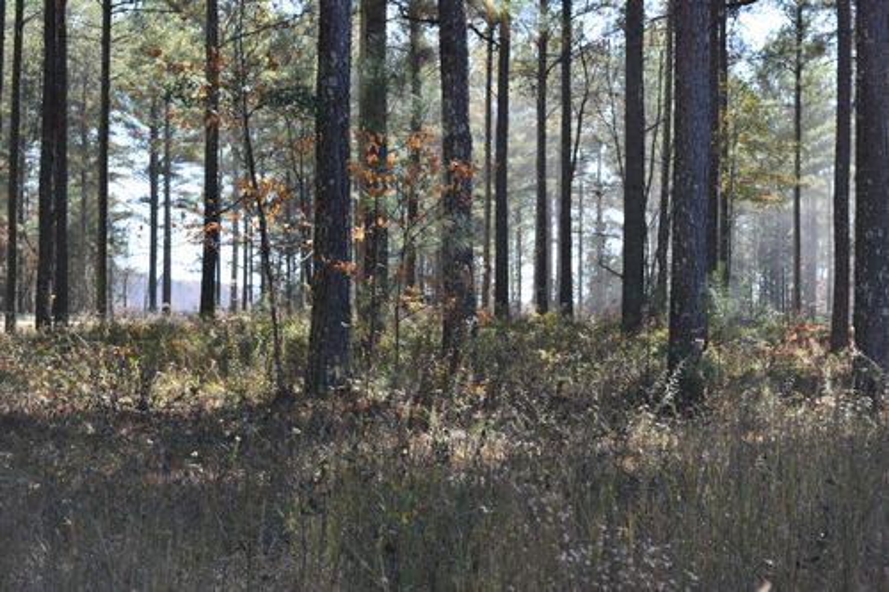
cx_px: 444
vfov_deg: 16.5
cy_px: 296
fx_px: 2037
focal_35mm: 82
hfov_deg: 24.6
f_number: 8
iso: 280
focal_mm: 55
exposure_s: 1/250
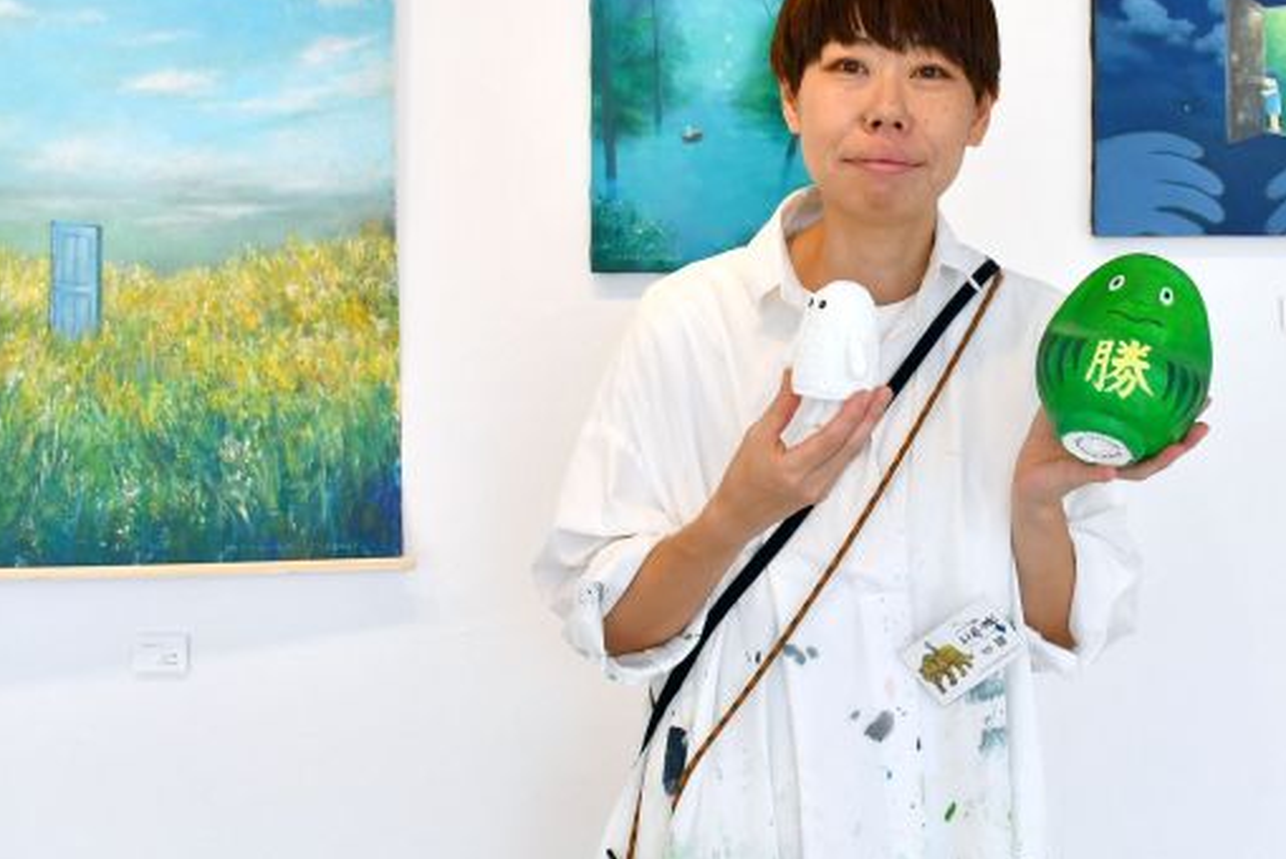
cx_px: 930
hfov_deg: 36.8
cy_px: 250
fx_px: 1894
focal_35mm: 53
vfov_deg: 25.3
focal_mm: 20
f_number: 5.6
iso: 800
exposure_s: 1/800
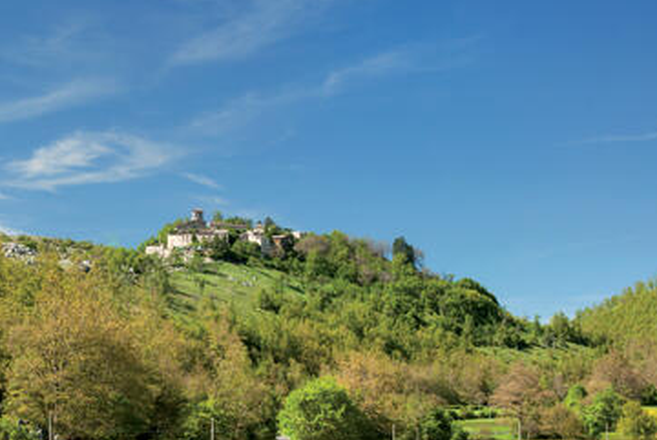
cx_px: 181
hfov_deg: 21.3
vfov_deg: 14.4
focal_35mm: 95
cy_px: 259
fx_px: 1736
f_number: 11
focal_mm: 38
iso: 100
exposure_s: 1/45
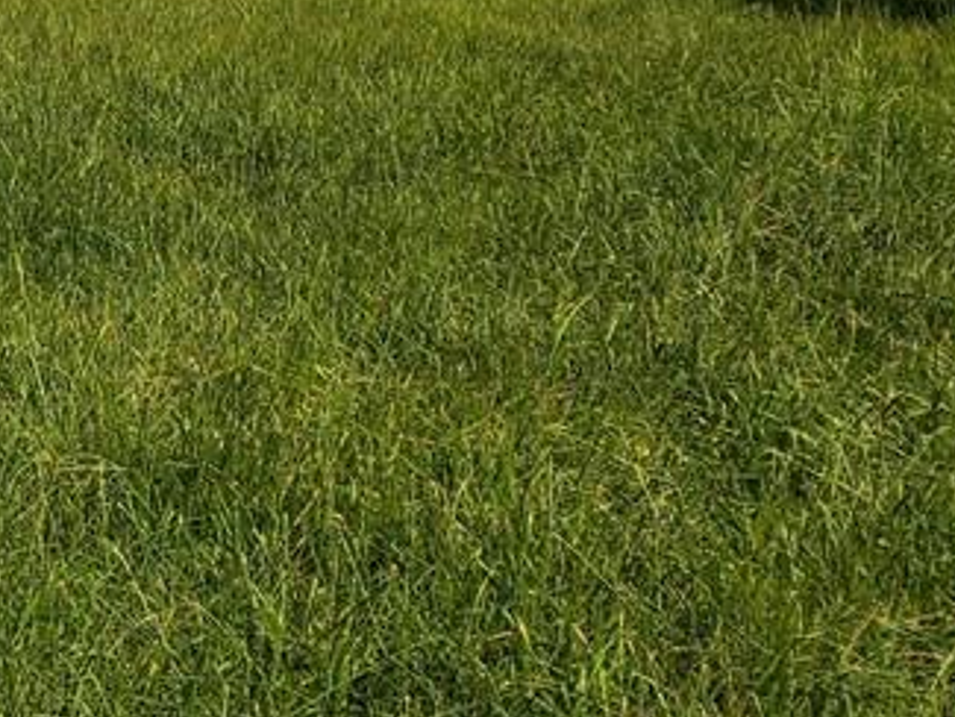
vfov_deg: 17.1
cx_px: -411
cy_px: -173
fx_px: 2263
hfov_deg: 20.8
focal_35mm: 82
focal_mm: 4.3
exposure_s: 1/2339
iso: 50
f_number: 2.4
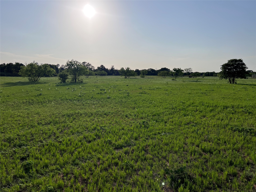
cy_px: 96
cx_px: 128
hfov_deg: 67.3
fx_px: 192
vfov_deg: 53.1
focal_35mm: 26
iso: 50
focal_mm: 5.7
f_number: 1.5
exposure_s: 1/14286
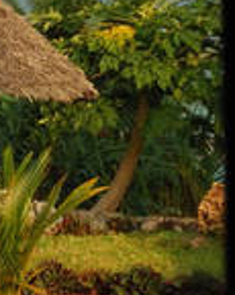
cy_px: 92
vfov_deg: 4.7
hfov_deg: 3.7
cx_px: -296
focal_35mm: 412
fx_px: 3586
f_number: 8
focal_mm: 60
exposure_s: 1/1000
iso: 800
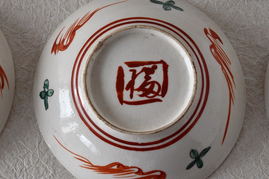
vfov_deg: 15.3
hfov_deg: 22.7
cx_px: 135
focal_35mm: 90
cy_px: 96
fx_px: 669
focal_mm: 55
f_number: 5.6
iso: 800
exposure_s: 1/13
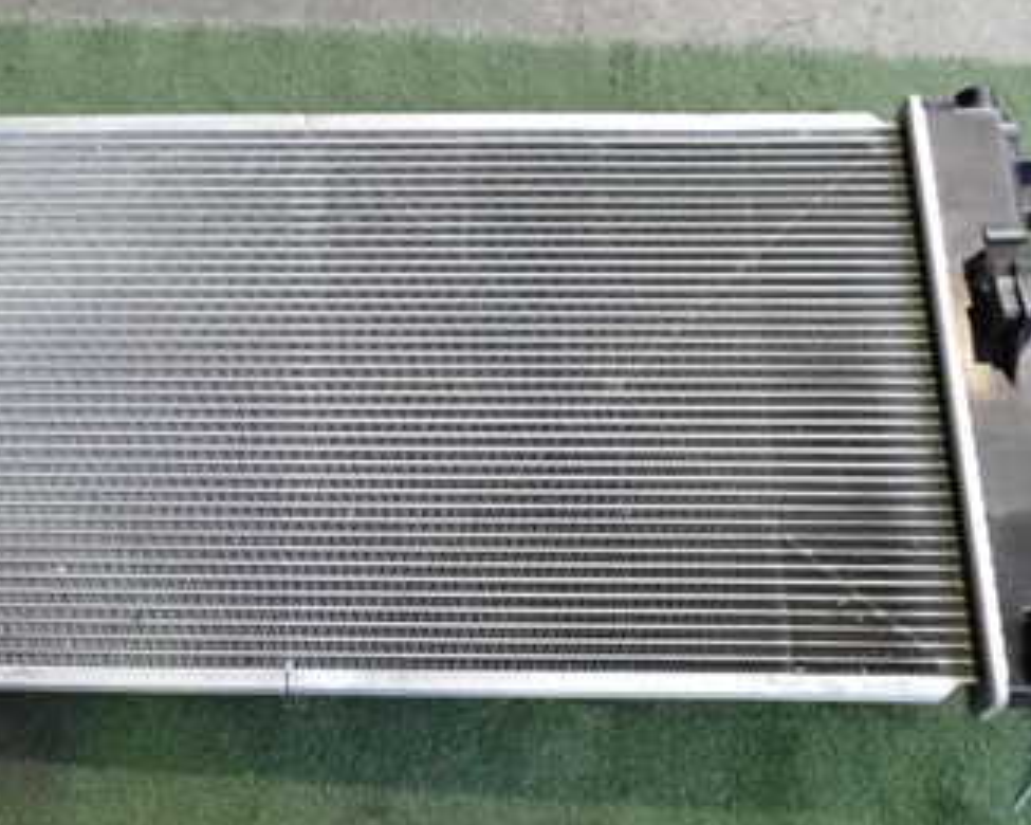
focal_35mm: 54
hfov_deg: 34.3
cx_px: 317
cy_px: 378
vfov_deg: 28.1
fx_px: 1648
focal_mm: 5.4
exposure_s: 1/500
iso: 2000
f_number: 2.3
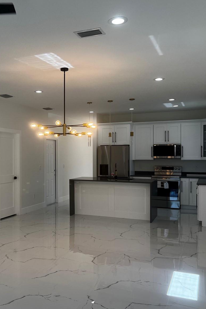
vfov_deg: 51.9
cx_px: 56
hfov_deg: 35.3
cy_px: 157
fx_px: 317
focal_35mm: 37
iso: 40
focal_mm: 5.7
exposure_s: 1/273
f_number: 1.5
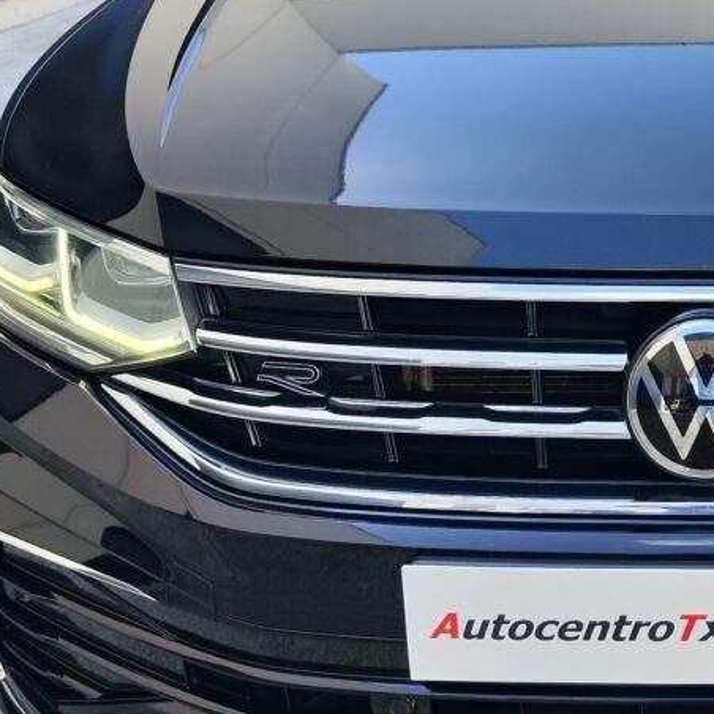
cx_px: 709
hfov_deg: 29.6
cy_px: 213
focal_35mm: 54
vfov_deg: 31.3
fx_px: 1260
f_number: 1.69
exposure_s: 1/349
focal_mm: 7.01
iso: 50
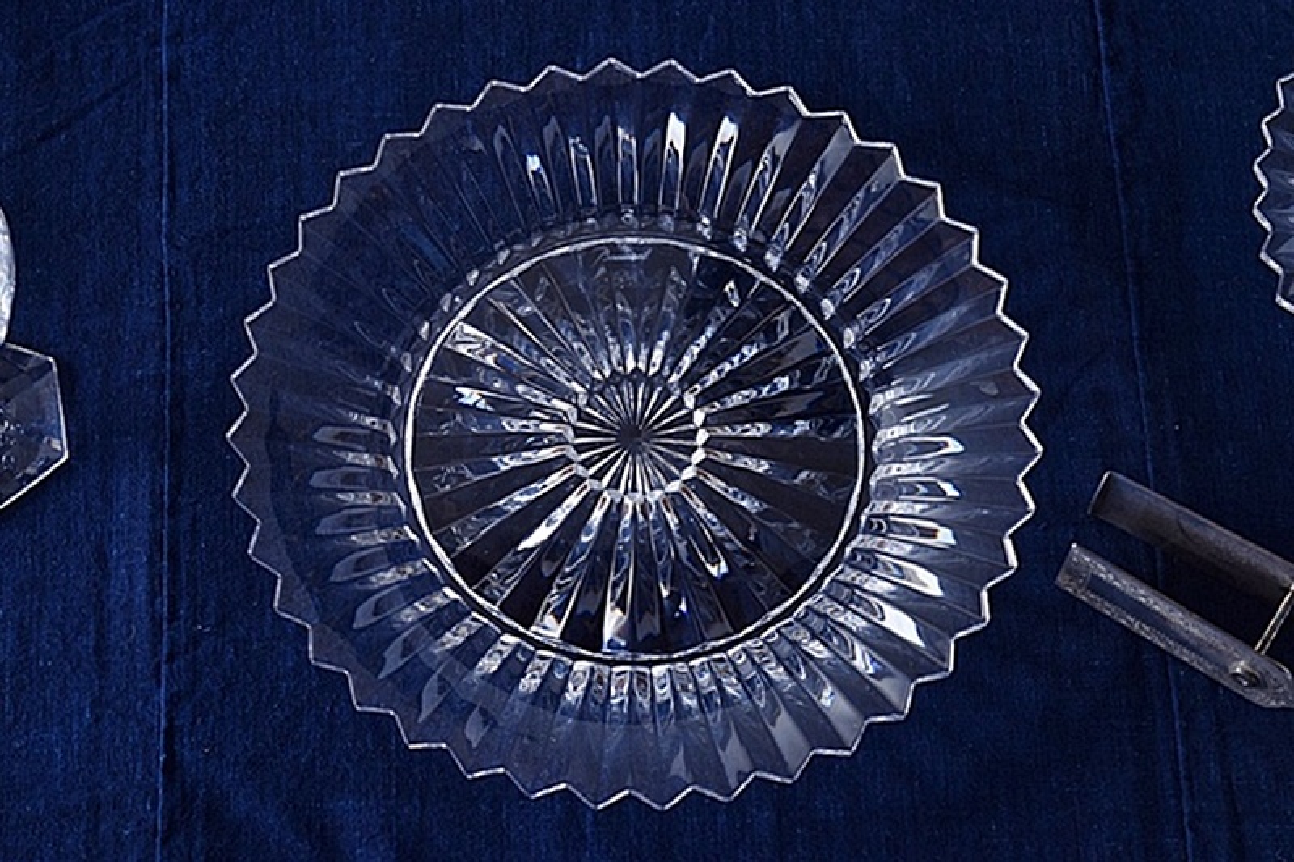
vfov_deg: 16.5
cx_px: 647
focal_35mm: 82
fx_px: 2965
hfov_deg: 24.6
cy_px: 431
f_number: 5.6
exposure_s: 1/3
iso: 200
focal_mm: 55
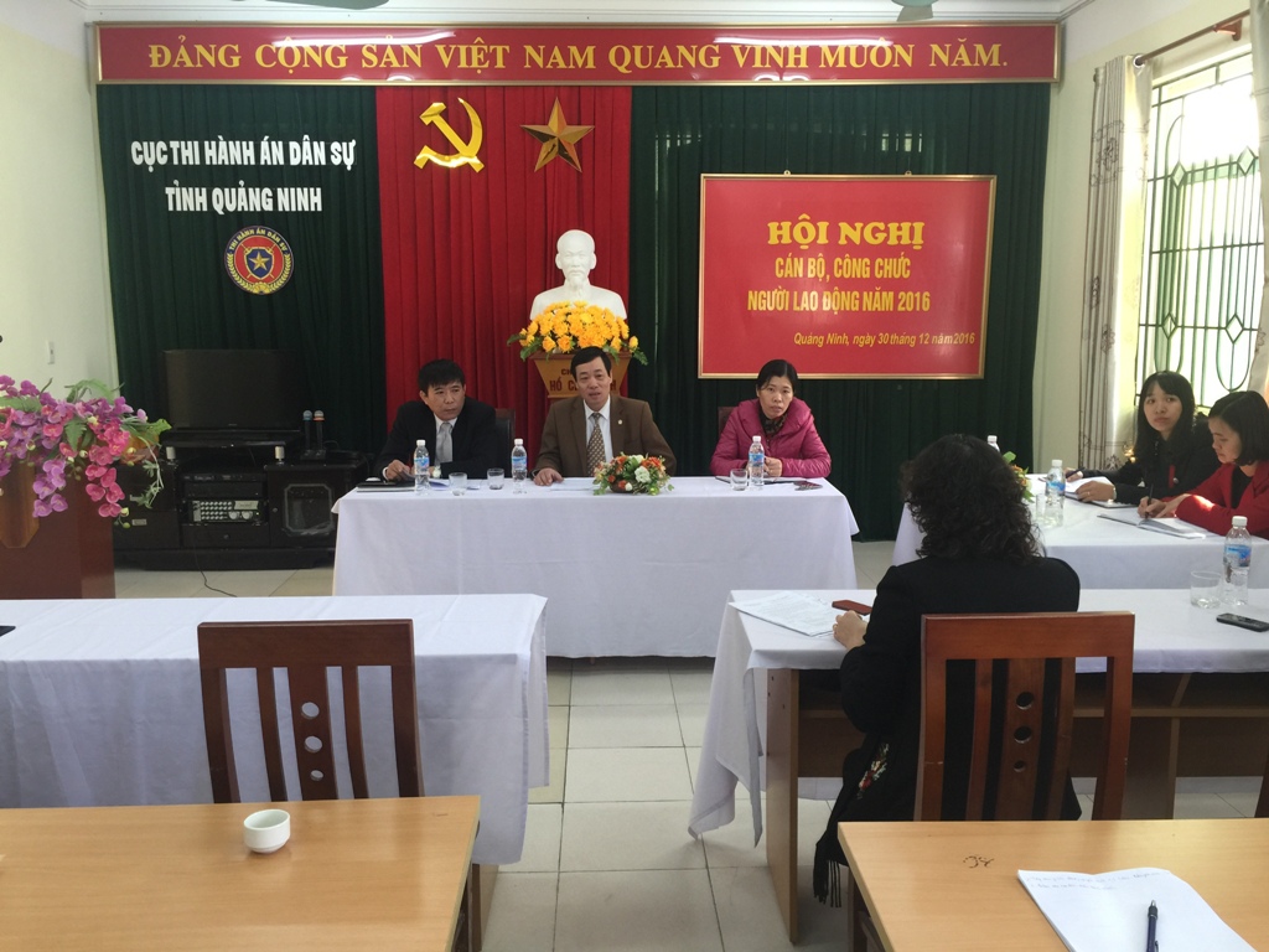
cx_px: 634
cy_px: 476
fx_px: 1063
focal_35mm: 29
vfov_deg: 48.2
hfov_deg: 61.7
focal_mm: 4.15
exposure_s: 1/33
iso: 40
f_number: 2.2
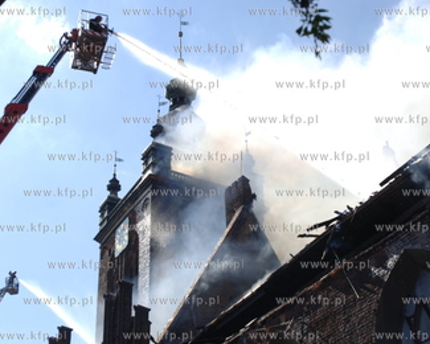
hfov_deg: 31.1
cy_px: 173
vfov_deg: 25.2
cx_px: 255
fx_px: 771
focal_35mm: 61
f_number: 6.3
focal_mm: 35
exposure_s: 1/1500
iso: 400
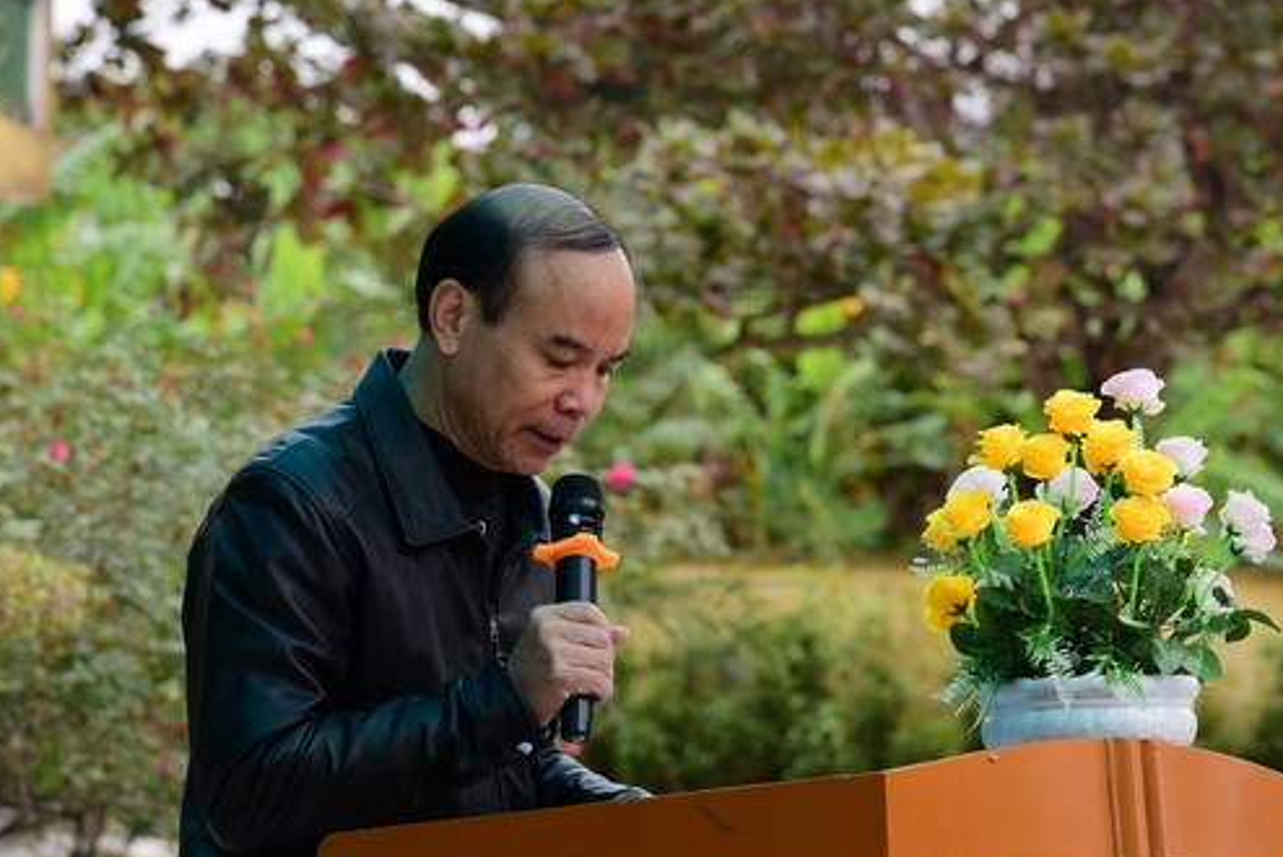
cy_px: 413
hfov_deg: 13.0
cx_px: 784
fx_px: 5634
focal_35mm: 158
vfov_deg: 8.7
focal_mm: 120
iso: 320
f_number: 6.3
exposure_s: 1/100
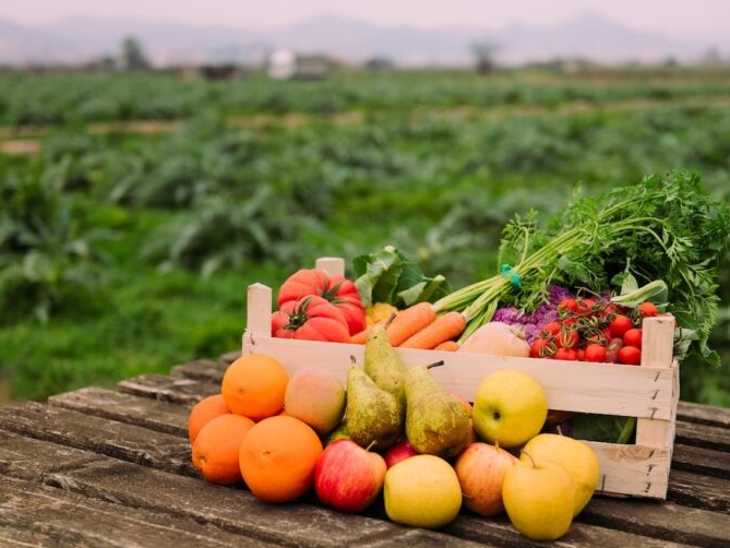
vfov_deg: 27.5
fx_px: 1118
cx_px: 347
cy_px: 277
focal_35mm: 53
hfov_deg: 36.2
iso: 200
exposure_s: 1/1000
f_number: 3.2
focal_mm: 48
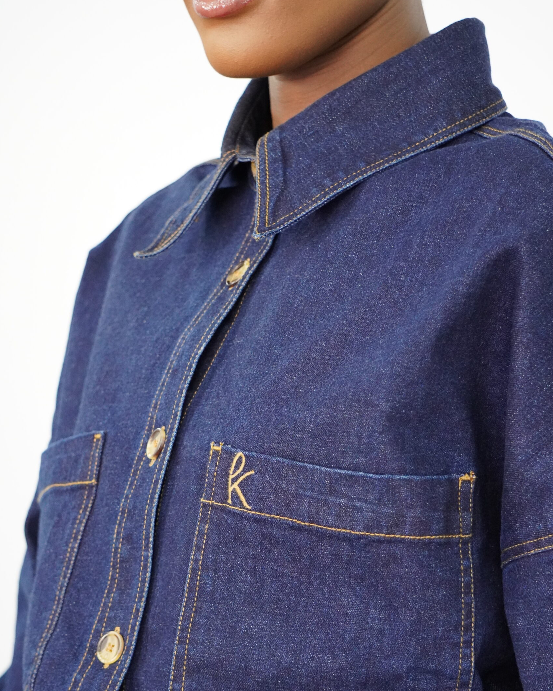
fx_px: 2058
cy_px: 391
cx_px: 278
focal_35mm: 101
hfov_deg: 15.3
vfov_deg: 19.1
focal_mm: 59
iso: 4000
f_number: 4.5
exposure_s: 1/160
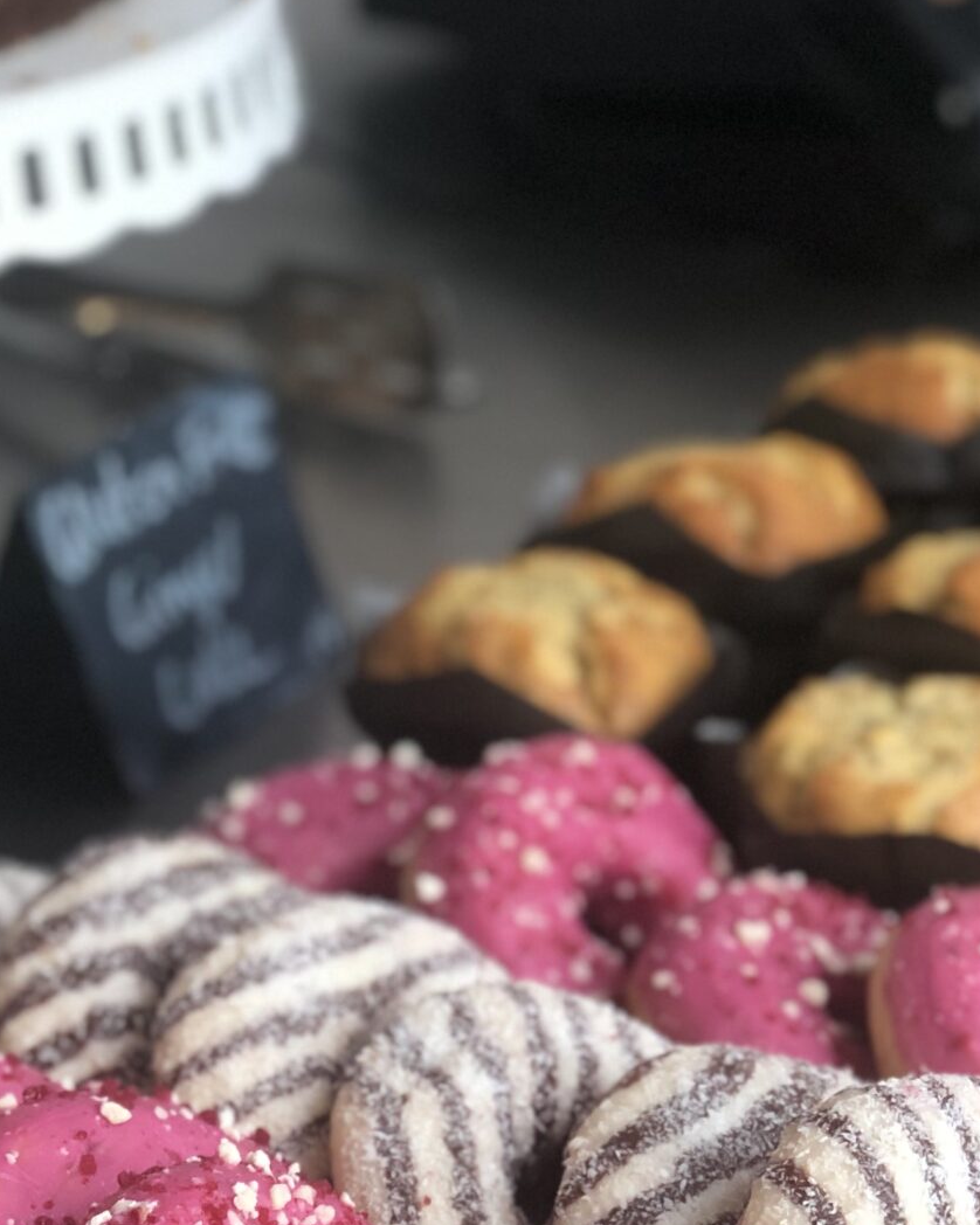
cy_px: 1482
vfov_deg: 15.0
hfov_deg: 12.4
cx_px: 403
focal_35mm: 124
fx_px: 4497
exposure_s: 1/50
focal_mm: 6
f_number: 2.4
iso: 50
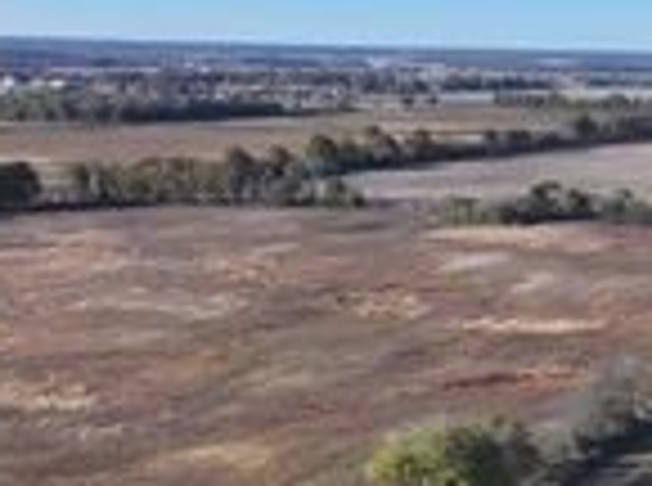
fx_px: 1559
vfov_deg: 16.8
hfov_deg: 20.1
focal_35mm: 83
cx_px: 994
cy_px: 621
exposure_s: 1/1600
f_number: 2.8
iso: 190
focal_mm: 12.29
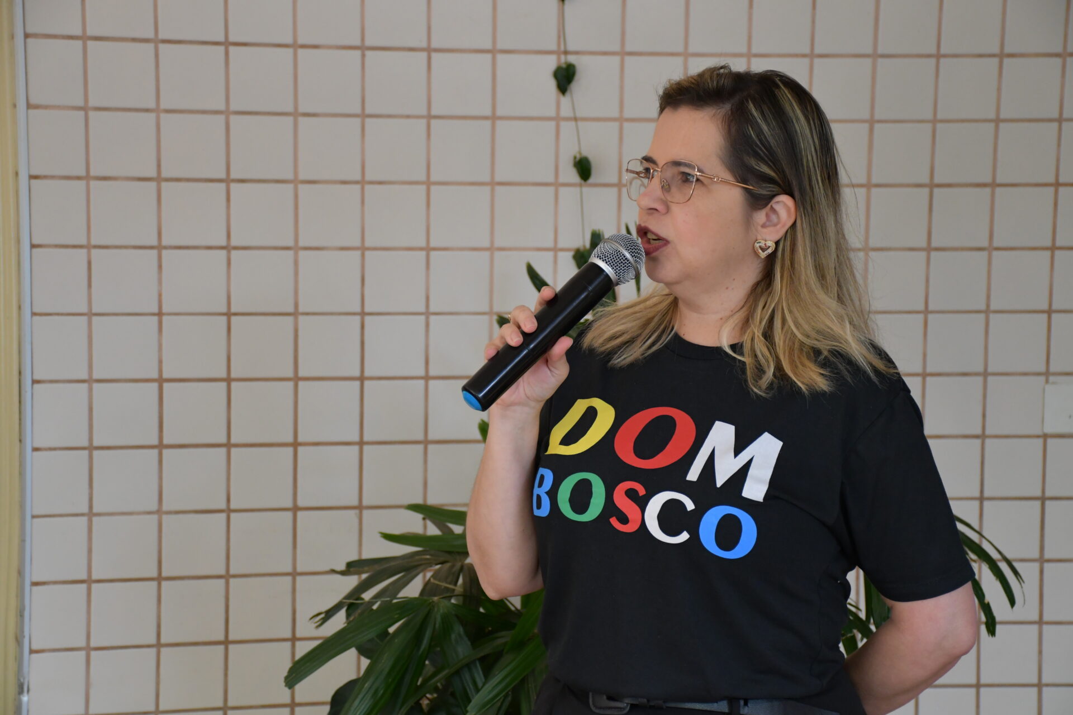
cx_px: 536
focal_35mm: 84
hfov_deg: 24.2
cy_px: 358
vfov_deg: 16.3
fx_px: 2503
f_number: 4.8
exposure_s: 1/250
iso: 1800
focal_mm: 56
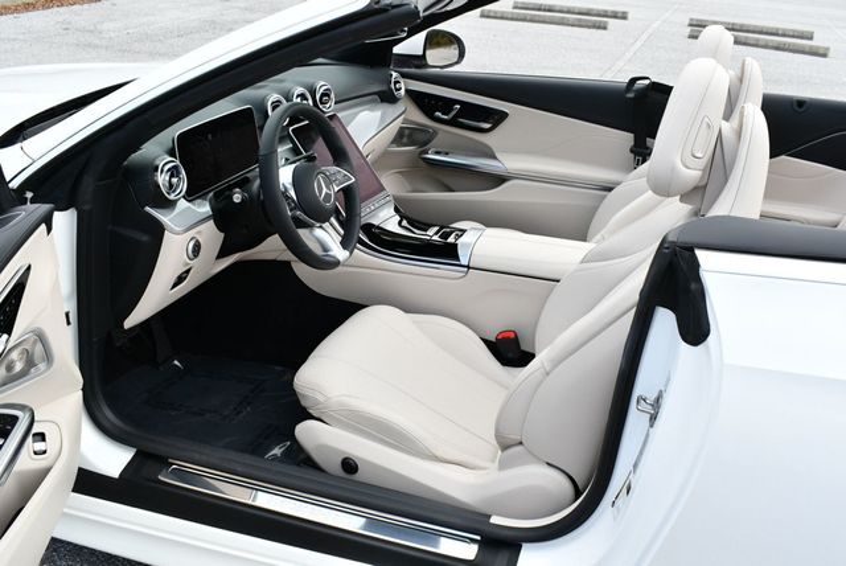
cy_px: 283
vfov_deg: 36.9
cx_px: 423
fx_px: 847
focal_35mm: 36
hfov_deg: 53.1
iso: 200
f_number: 6.3
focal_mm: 18
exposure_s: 1/250
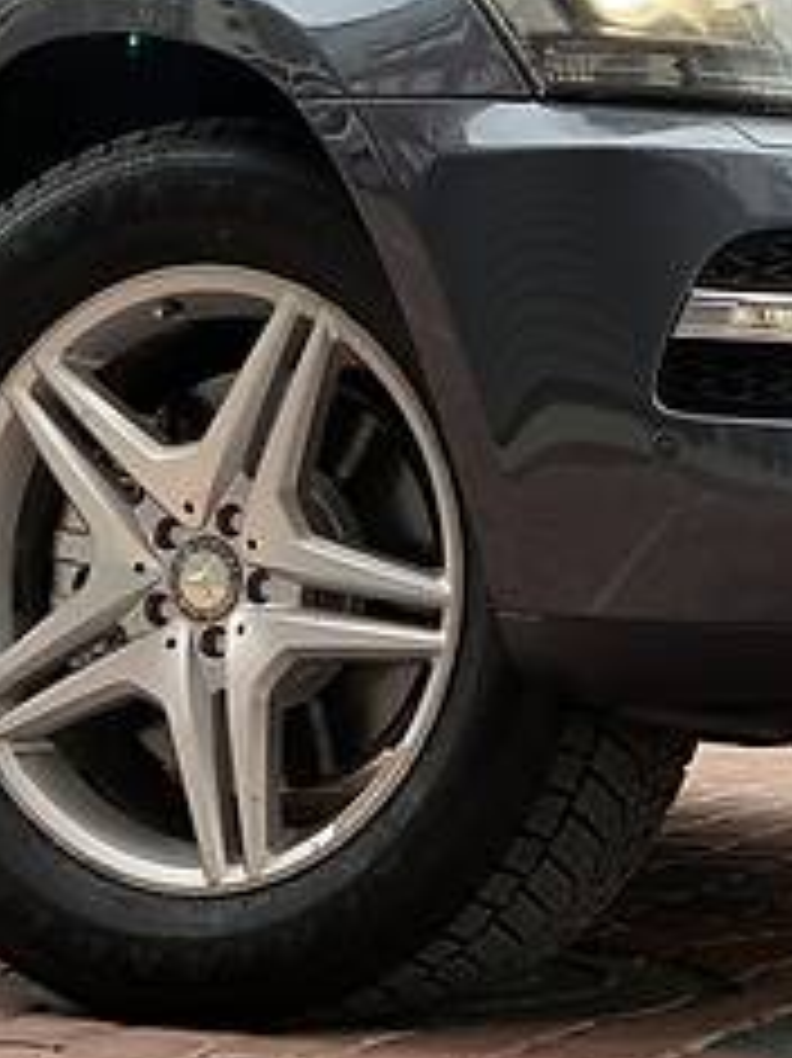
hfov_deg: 8.4
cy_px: 63
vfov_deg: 11.1
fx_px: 5404
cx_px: 414
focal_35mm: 177
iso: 25
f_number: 2.4
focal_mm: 6
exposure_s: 1/122
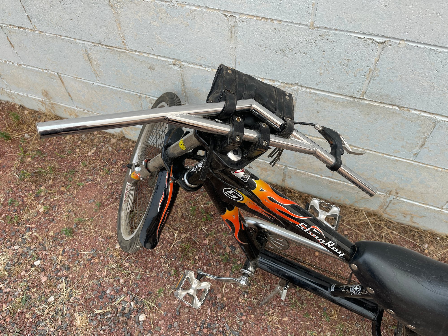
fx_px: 324
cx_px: 224
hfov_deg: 69.4
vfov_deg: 54.9
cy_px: 168
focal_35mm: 25
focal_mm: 5.1
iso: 32
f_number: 1.6
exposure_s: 1/1667
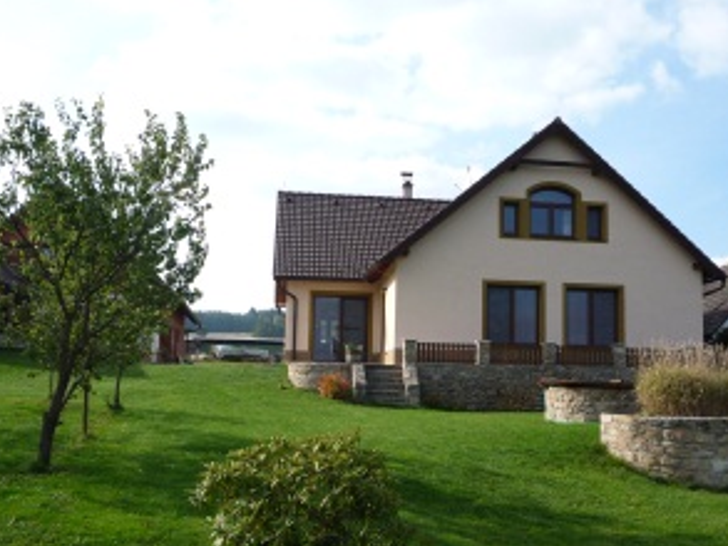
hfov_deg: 45.6
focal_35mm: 41
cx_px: 427
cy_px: 305
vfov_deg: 35.1
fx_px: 863
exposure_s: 1/400
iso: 100
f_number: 4
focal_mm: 5.2
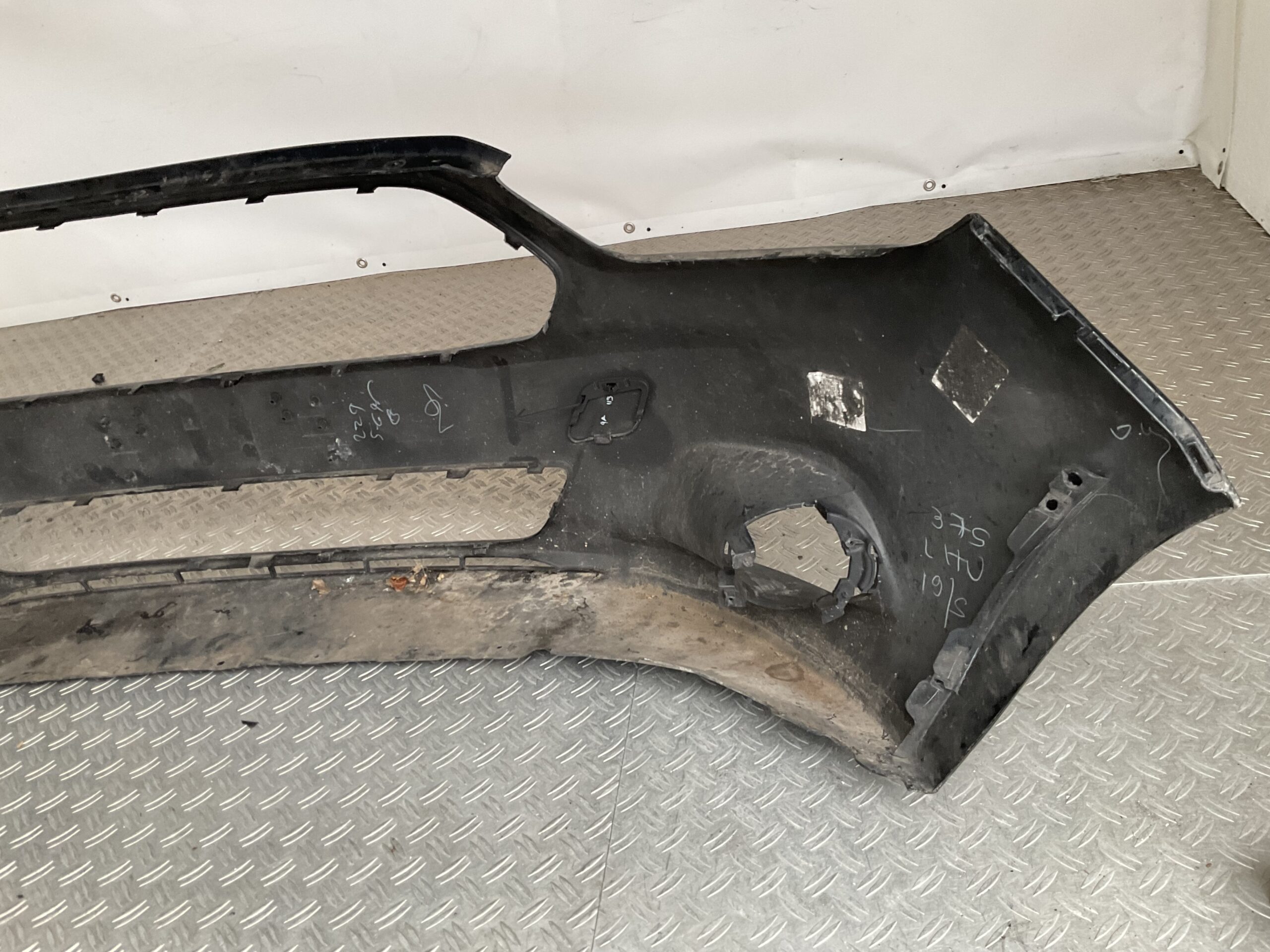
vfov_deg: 48.2
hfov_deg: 61.7
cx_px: 635
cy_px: 476
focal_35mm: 29
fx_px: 1064
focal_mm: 3
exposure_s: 1/50
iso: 80
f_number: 1.8
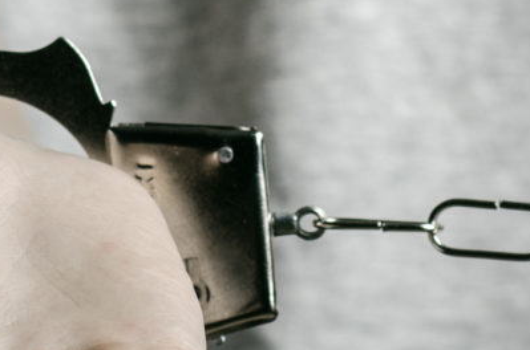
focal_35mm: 655
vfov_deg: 2.1
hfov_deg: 3.2
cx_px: 476
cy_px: 139
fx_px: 9614
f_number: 5.6
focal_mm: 85
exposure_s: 1/160
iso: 100
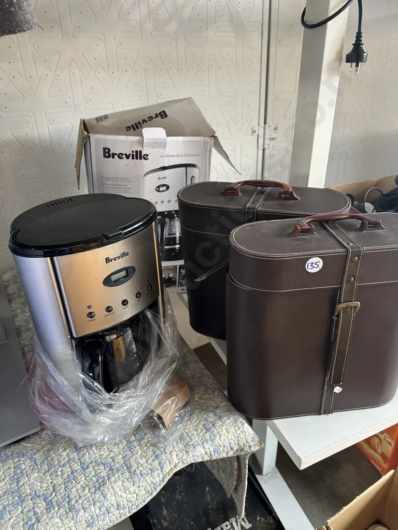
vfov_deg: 71.6
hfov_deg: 56.8
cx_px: 199
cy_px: 265
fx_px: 368
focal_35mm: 24
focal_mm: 6.86
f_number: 1.78
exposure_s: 1/100
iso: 100
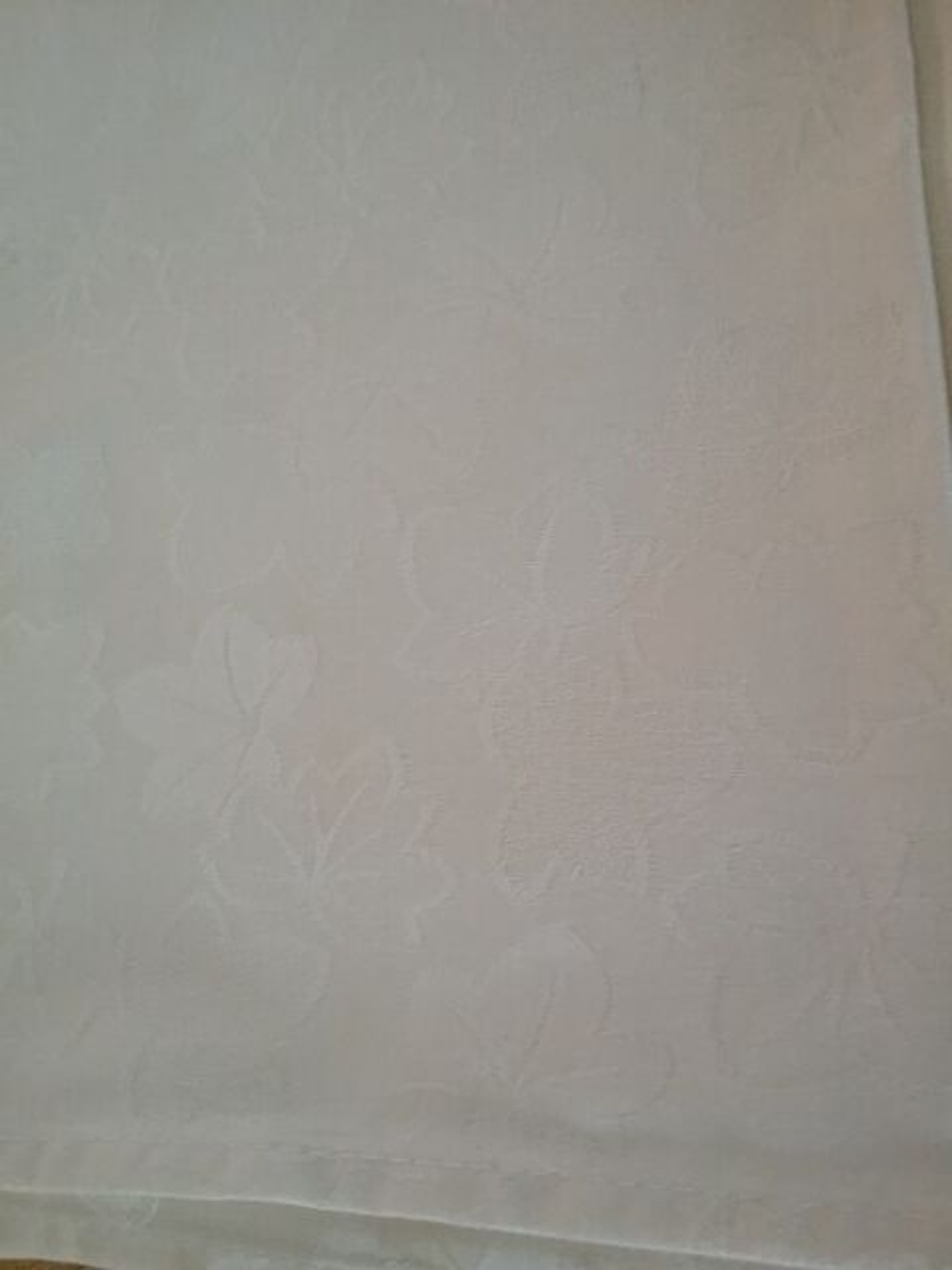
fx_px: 1137
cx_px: 476
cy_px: 635
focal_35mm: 31
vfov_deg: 58.4
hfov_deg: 45.4
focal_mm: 3.3
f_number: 2.2
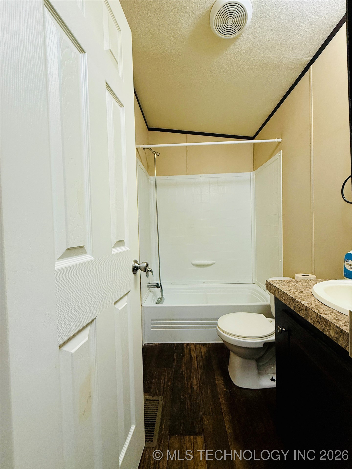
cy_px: 234
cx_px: 176
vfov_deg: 102.1
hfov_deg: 85.7
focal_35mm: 14
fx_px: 190
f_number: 2.2
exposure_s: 1/120
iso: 320
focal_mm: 2.22
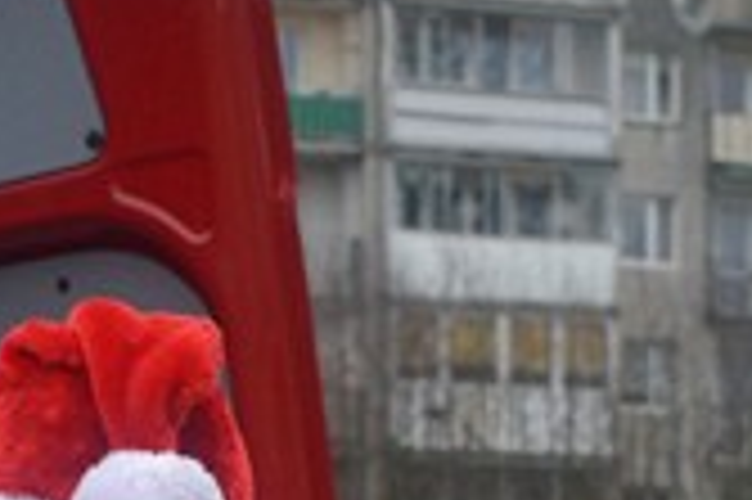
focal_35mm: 194
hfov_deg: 10.6
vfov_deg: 6.8
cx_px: 333
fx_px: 4048
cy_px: 1009
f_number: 4
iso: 720
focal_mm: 24
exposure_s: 1/1000
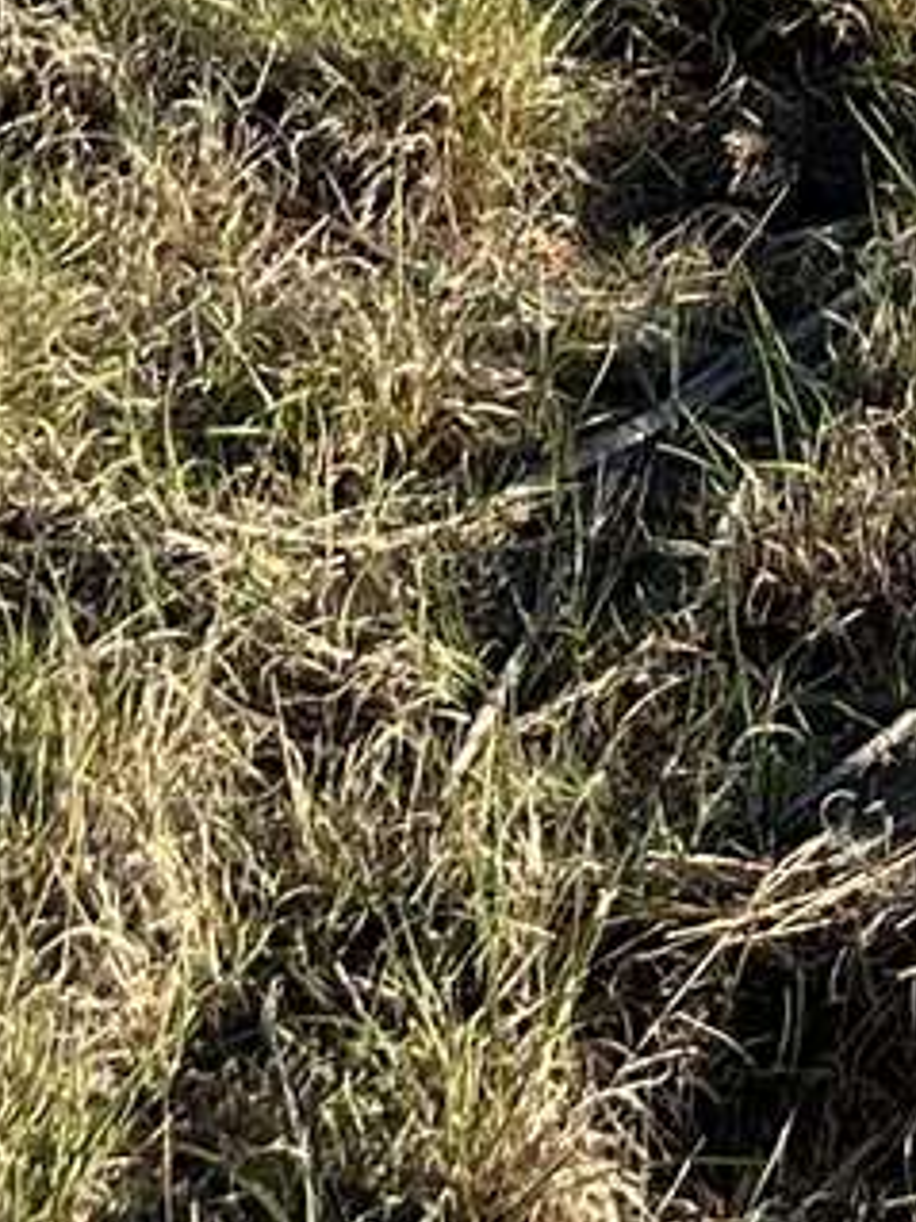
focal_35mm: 188
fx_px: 6638
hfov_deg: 7.8
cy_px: -2145
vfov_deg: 9.0
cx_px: 1016
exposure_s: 1/2404
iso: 50
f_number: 1.5
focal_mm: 5.7
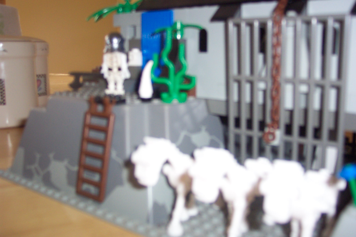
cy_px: 118
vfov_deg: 35.1
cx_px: 178
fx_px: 376
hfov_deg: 50.7
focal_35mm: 38
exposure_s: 1/30
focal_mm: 8
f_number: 2.8
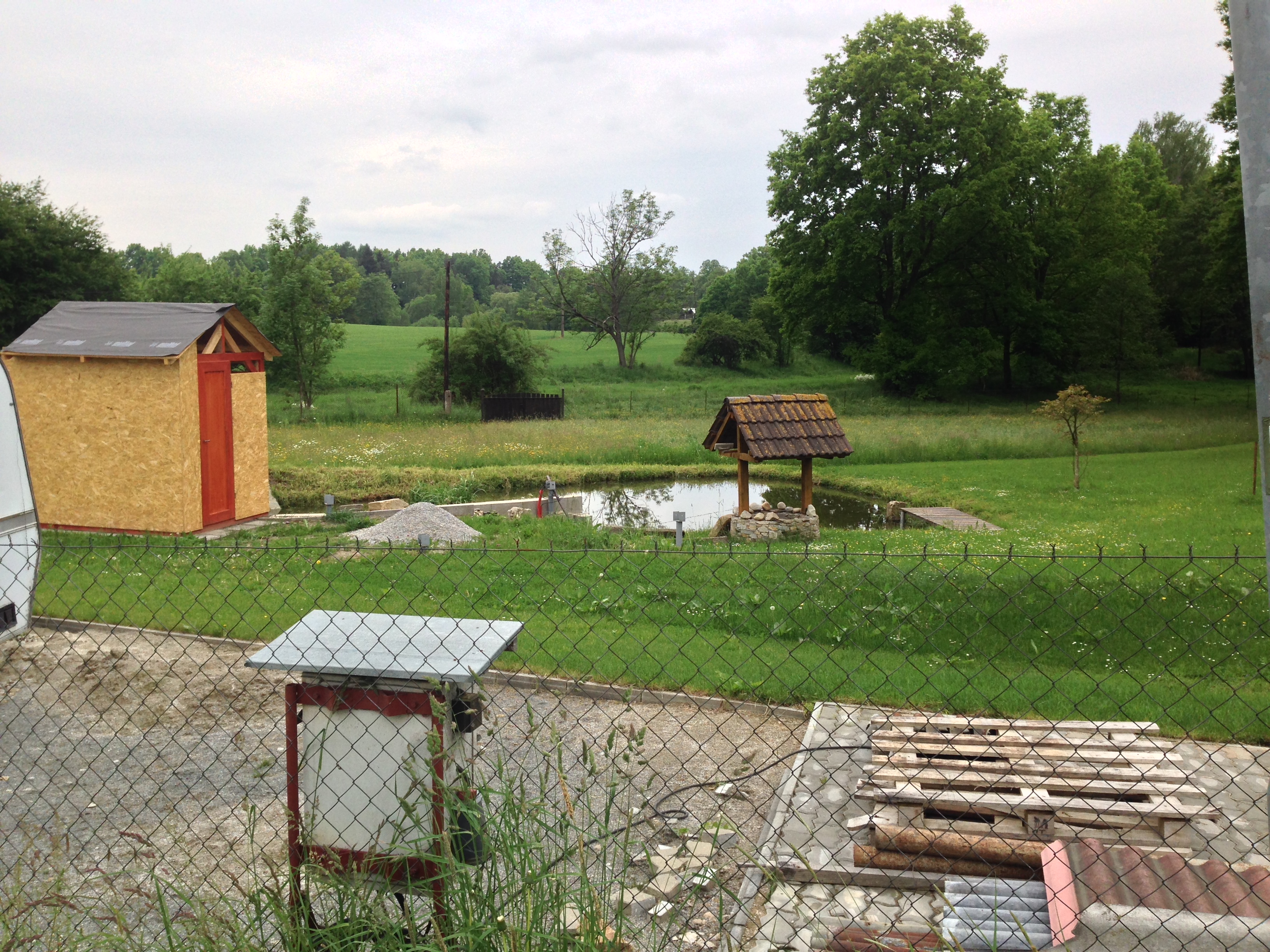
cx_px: 635
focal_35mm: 33
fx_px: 1211
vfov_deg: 42.9
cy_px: 476
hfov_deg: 55.4
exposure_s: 1/459
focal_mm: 4.12
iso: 50
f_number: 2.4
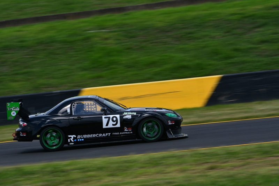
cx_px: 140
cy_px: 93
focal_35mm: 360
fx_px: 2791
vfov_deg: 3.8
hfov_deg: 5.7
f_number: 13
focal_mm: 240
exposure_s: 1/320
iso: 200
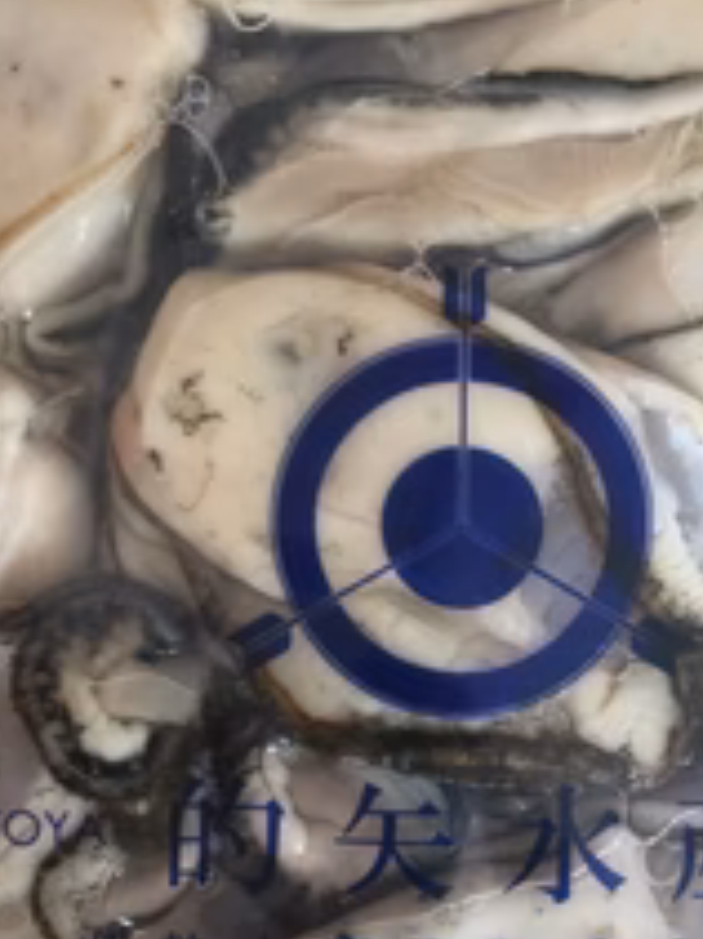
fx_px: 1491
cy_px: 676
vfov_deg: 34.4
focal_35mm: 55
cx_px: 481
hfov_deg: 26.4
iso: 32
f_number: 2.2
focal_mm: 4.15
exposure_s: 1/15
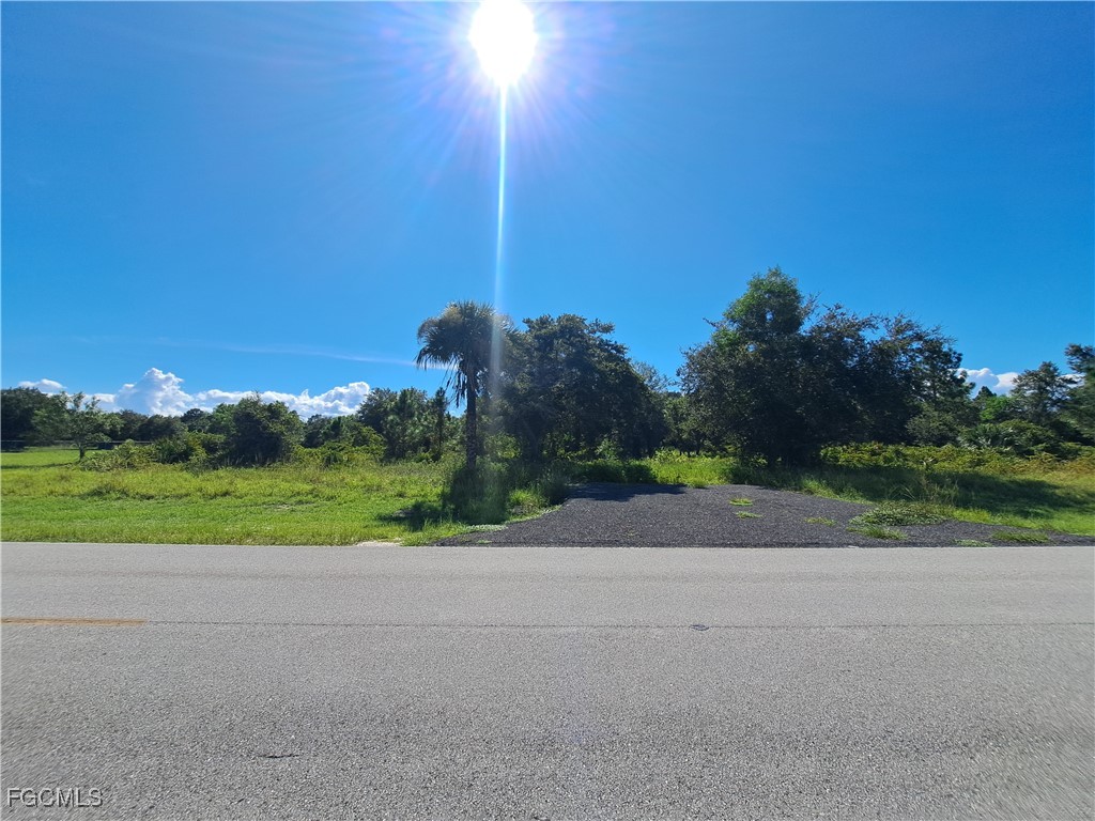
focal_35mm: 13
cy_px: 410
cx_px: 548
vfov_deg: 89.9
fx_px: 411
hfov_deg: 106.2
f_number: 2.2
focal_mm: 1.74
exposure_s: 1/2336
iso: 50
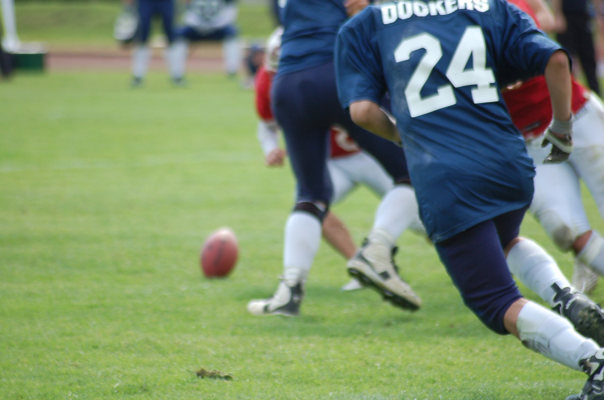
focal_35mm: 330
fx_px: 5526
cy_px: 200
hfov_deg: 6.3
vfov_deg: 4.1
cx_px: 302
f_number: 5.3
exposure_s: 1/640
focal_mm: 220
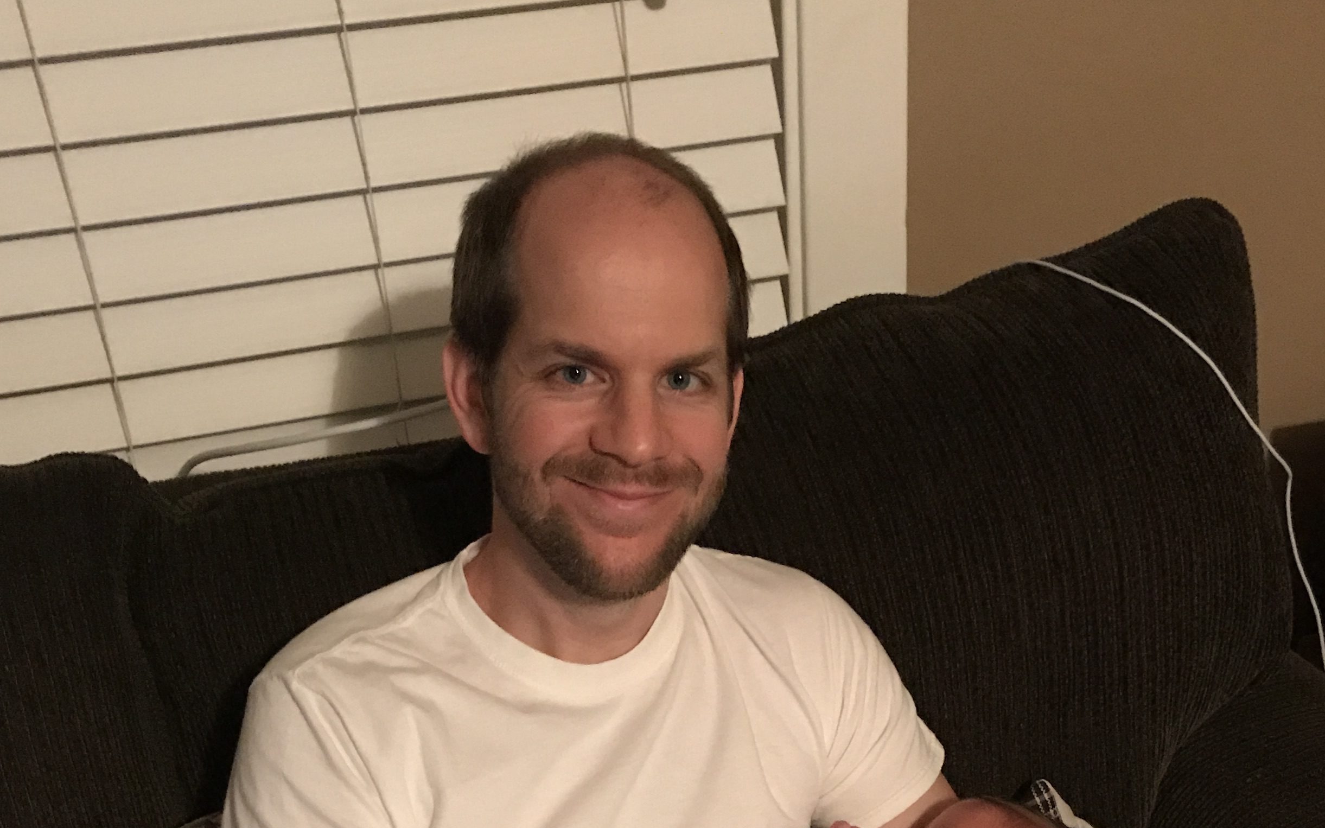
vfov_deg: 24.3
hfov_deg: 41.0
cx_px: 734
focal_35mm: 49
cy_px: 954
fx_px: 1769
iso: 100
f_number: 1.8
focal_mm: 3.99
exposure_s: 1/4
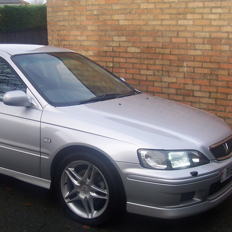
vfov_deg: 31.1
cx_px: 64
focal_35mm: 55
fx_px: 417
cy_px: 124
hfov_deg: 30.7
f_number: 5.6
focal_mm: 5.6
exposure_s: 1/125
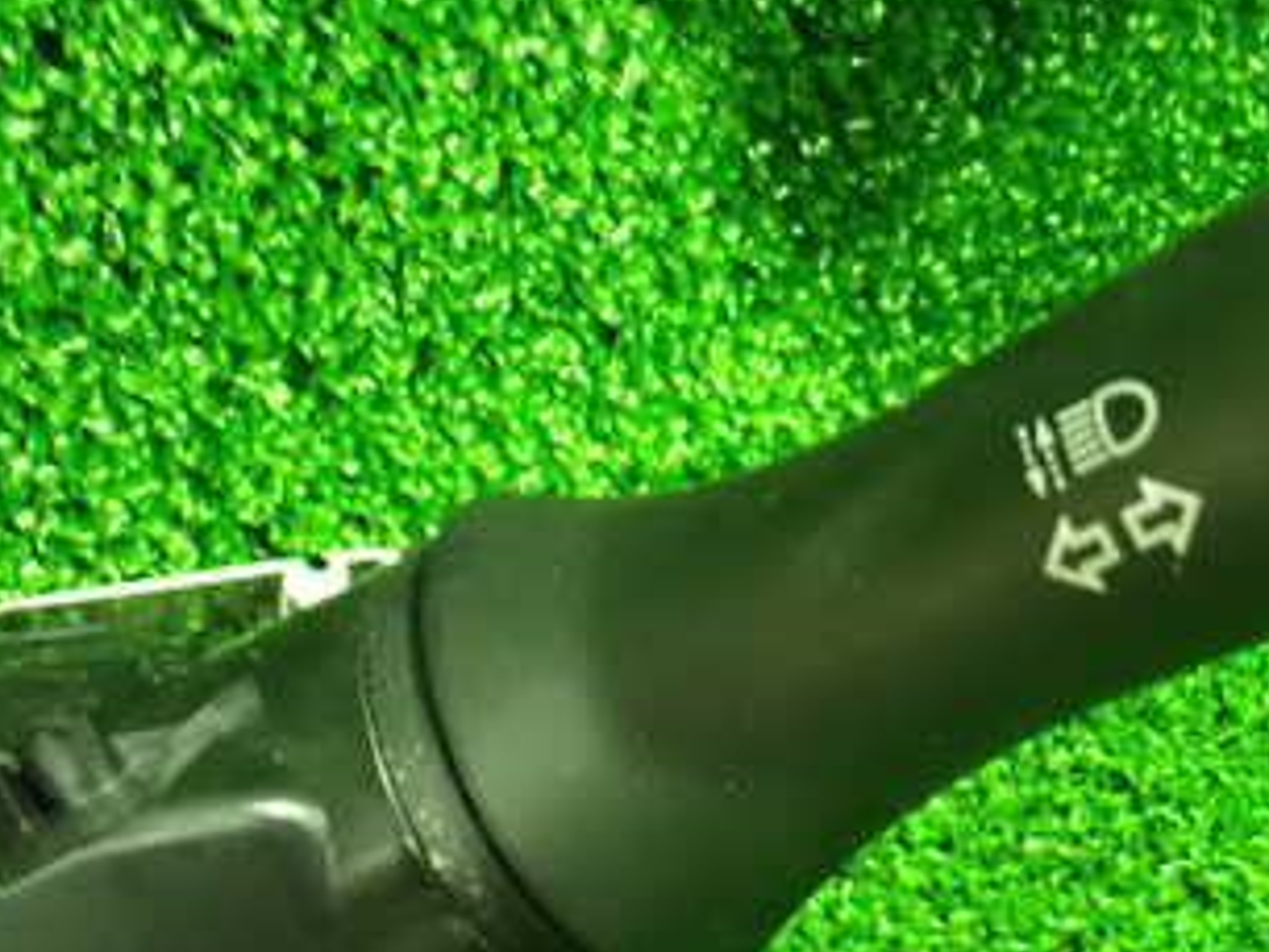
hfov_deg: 31.2
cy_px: 503
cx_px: 1136
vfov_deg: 24.8
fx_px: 2164
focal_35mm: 59
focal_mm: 5.4
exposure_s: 1/15
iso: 1600
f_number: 2.3
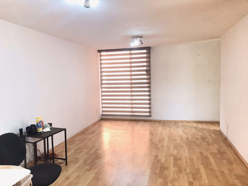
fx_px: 201
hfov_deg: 63.4
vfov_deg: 49.8
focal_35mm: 28
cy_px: 93
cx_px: 124
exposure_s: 1/20
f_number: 1.8
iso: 40
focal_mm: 3.99
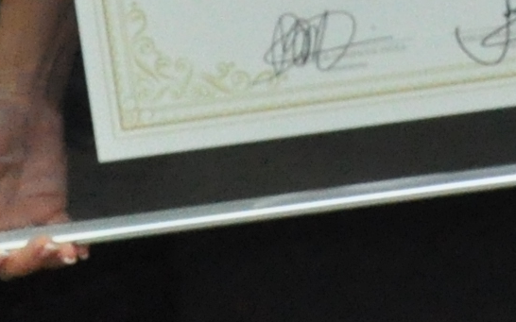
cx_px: 436
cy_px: -608
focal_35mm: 360
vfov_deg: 3.6
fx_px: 5062
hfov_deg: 5.8
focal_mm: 30
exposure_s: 1/60
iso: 2000
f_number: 7.1
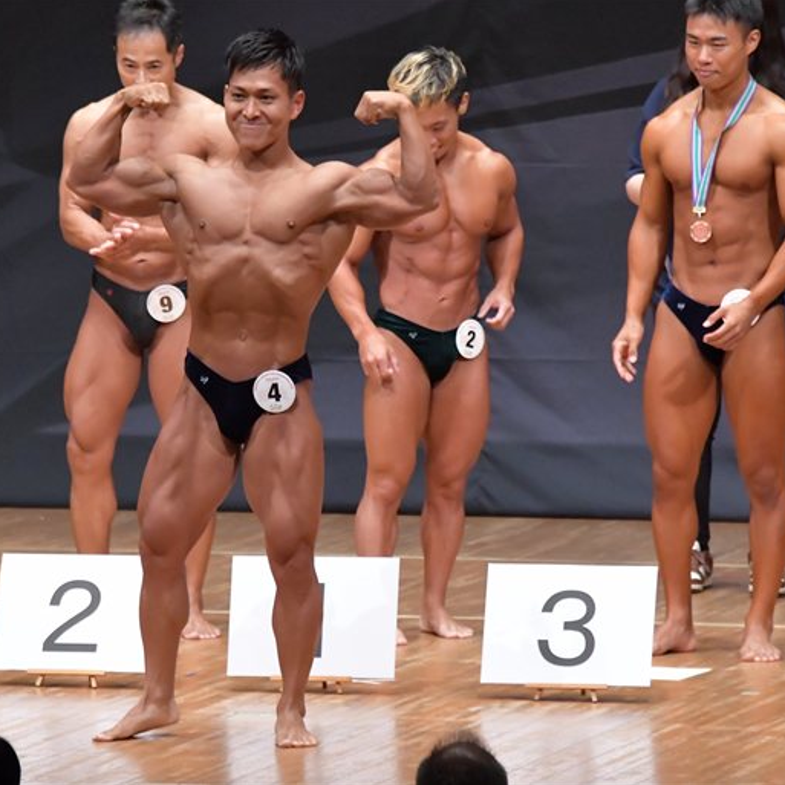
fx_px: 9390
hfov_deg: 4.8
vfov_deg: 4.8
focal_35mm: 366
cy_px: 392
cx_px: 314
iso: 8000
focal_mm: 190
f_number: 5.6
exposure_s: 1/400
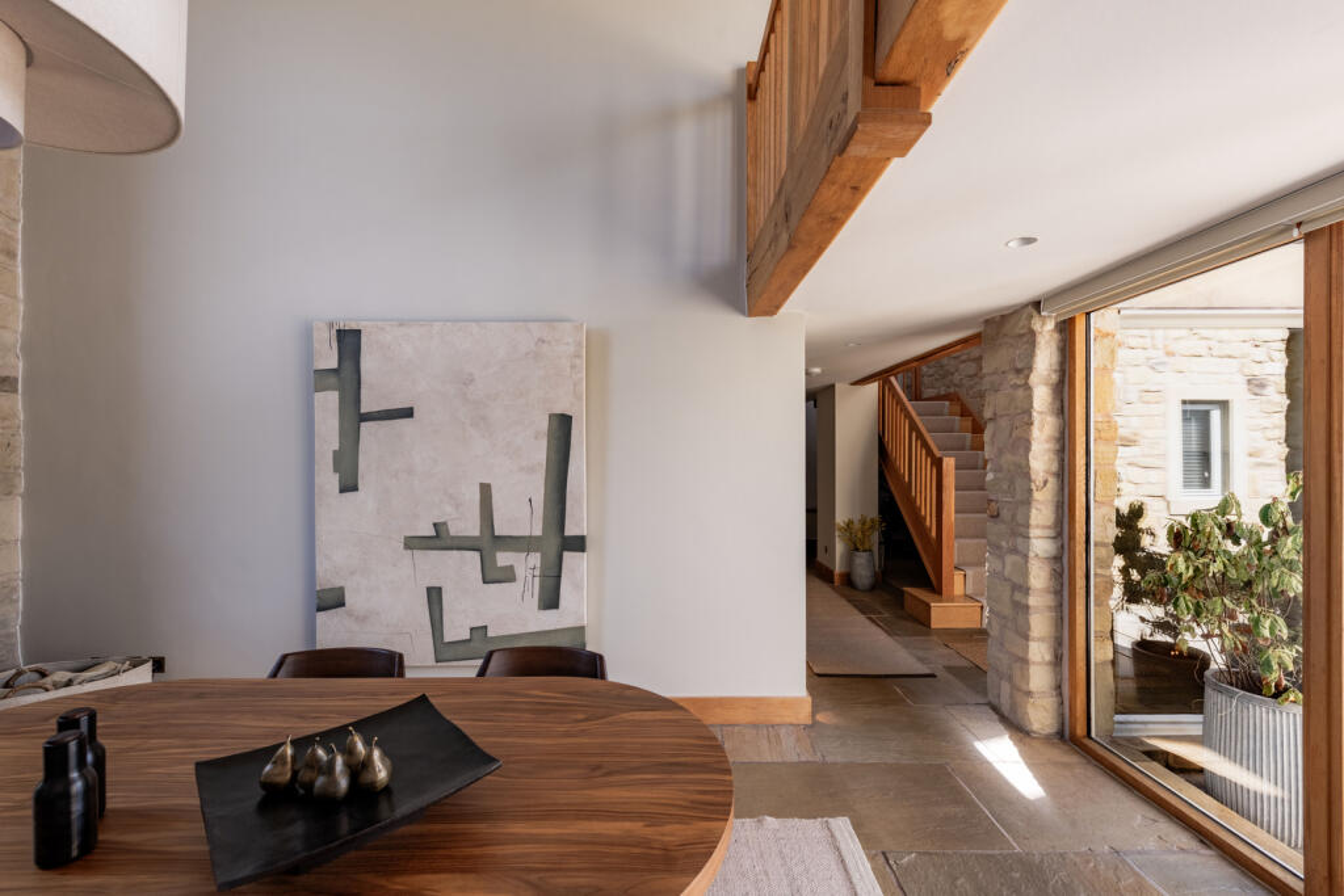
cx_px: 672
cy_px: 448
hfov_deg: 104.2
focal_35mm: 14
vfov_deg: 81.2
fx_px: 523
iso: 200
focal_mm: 14
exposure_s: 1/100
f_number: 9
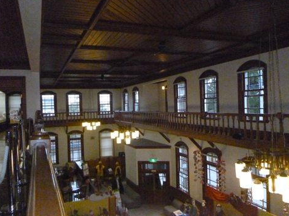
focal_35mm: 30
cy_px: 108
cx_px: 148
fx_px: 250
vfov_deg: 46.8
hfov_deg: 60.0
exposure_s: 1/60
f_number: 3.1
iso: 1000
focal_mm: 5
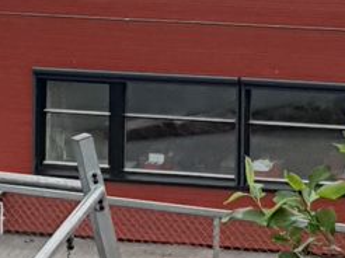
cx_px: 10
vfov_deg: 10.2
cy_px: 38
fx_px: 1434
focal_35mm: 144
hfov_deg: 13.6
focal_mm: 4.3
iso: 50
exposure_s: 1/246
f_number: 2.4
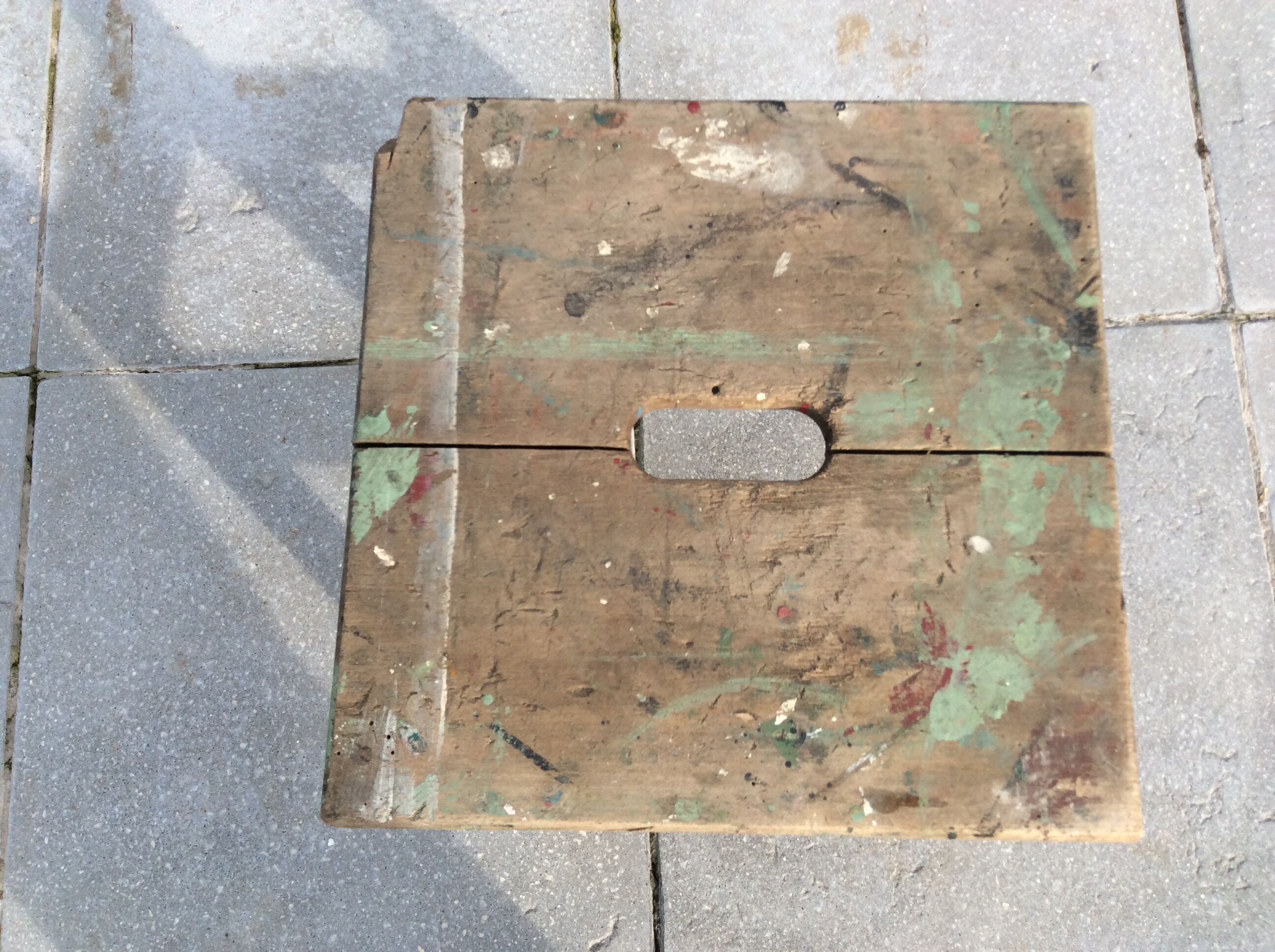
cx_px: 638
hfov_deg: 56.9
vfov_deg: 44.1
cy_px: 476
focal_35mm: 32
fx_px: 1177
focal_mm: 3.3
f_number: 2.4
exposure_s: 1/489
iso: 32
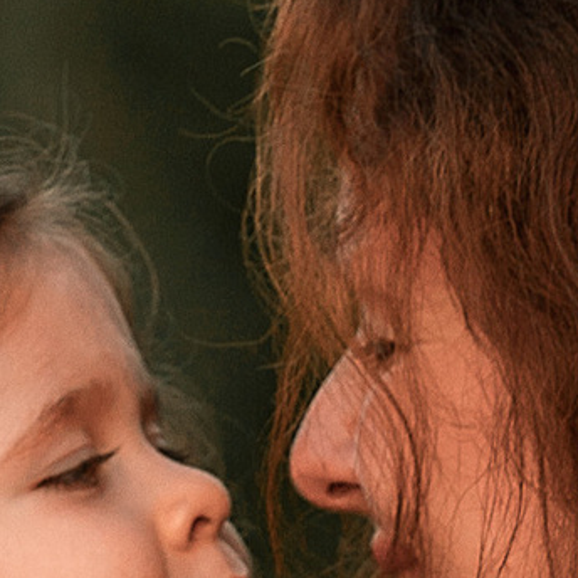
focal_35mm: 1281
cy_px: 2127
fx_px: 24199
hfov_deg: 1.4
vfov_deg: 1.4
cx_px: 321
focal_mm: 135
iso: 100
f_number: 4
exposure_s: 1/640
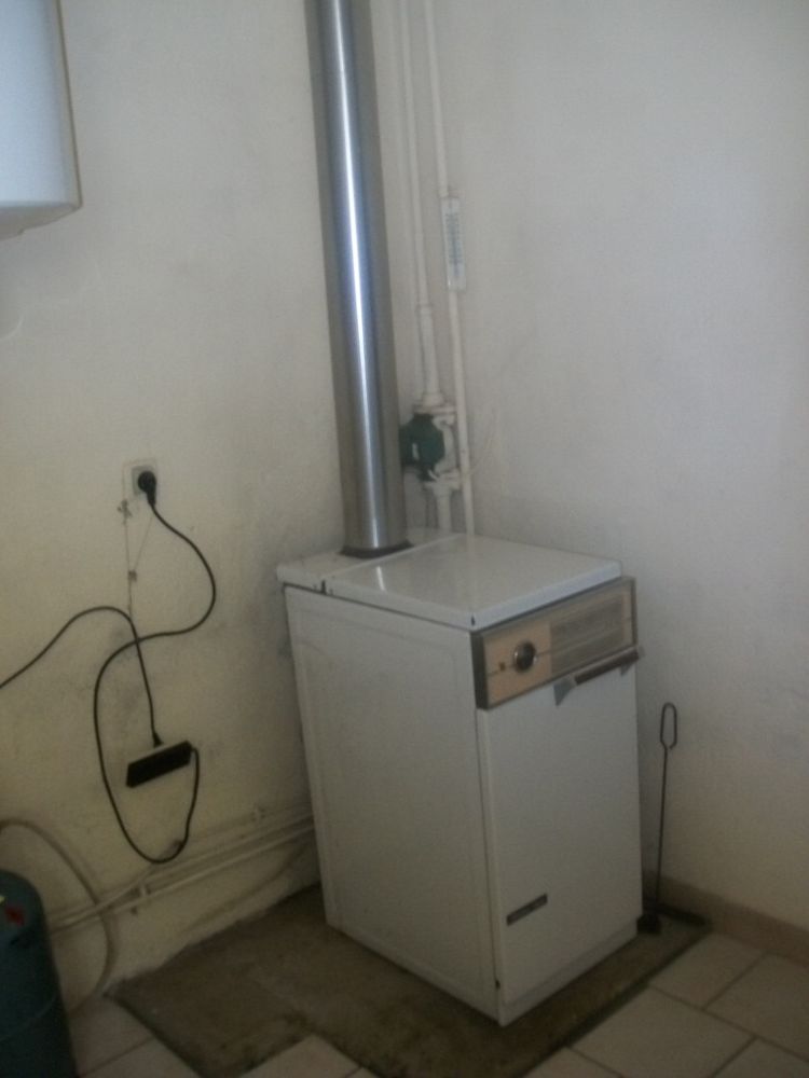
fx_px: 1122
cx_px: 404
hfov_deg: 39.7
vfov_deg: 51.4
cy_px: 539
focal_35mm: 36
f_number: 2.7
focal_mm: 6
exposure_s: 1/30
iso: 160
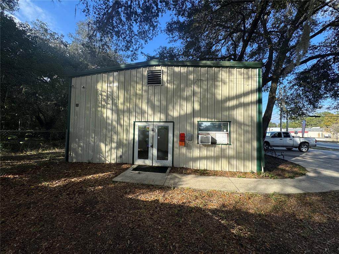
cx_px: 170
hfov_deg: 102.1
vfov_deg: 85.7
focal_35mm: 14
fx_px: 137
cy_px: 127
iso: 40
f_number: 2.2
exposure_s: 1/858
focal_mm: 2.22
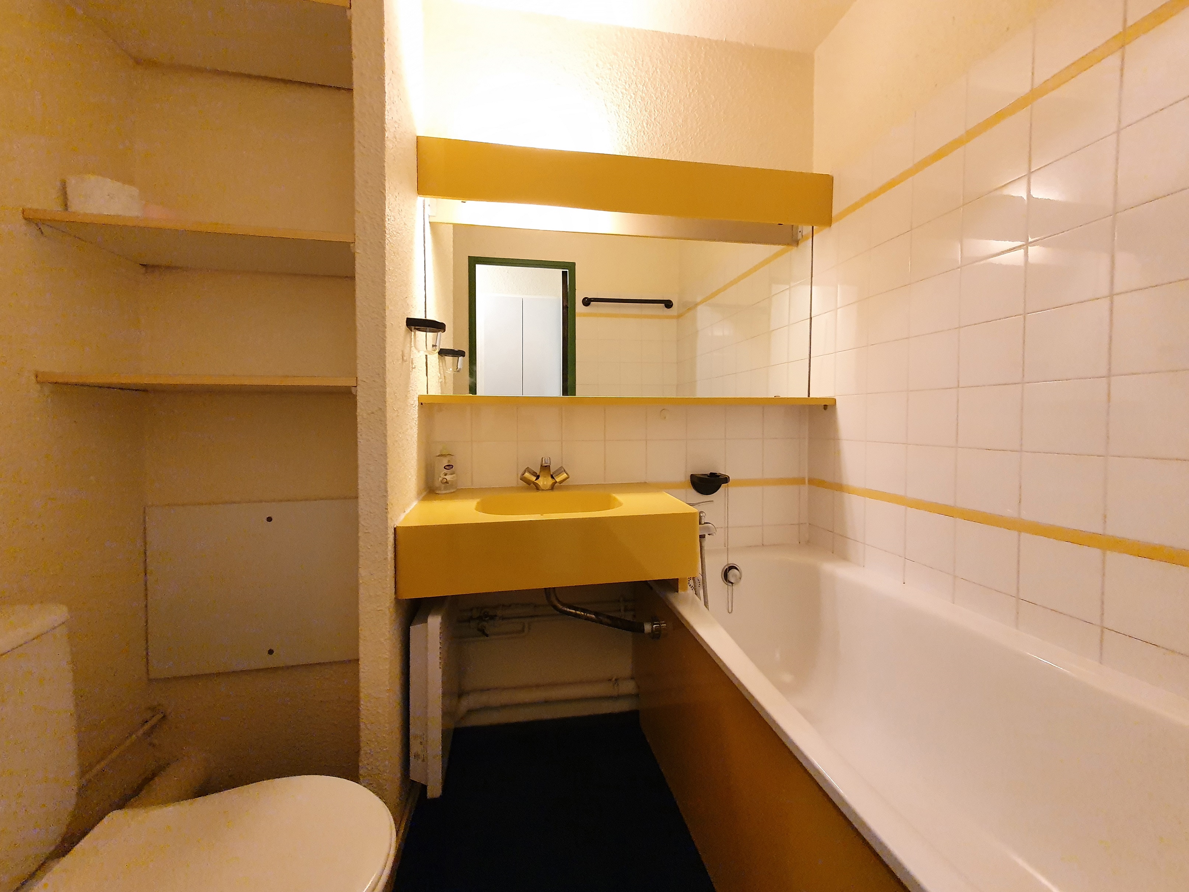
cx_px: 594
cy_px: 446
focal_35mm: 13
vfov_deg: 89.9
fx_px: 447
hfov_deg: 106.2
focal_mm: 1.8
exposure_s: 1/33
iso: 640
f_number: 2.2
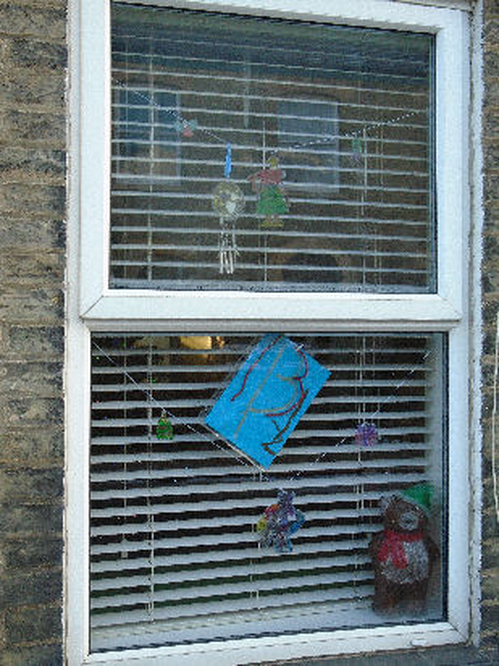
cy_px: 333
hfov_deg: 29.7
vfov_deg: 38.9
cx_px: 250
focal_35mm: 49
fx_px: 942
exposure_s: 1/160
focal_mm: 8.7
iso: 400
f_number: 4.5
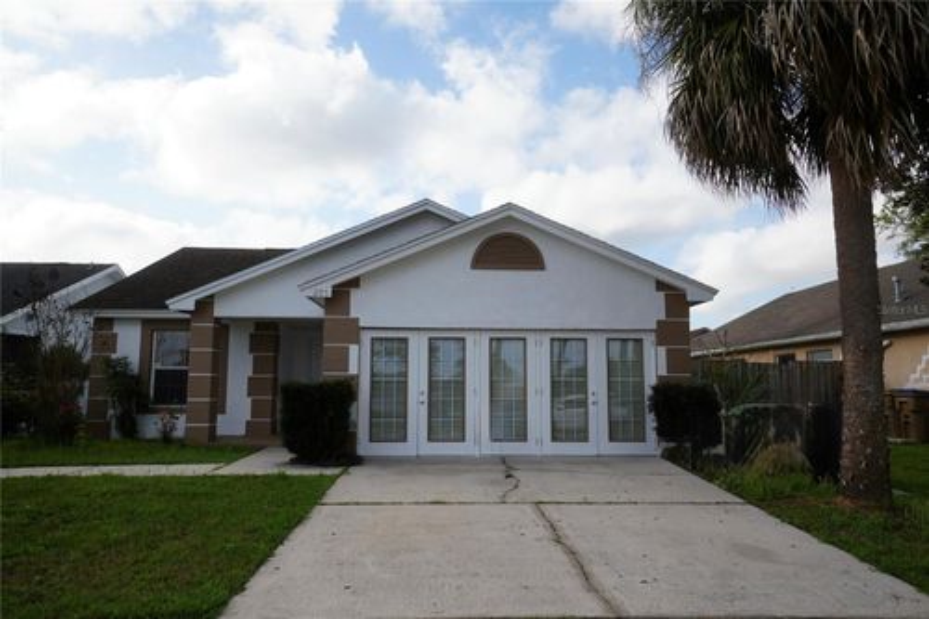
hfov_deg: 67.4
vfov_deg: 47.9
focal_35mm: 27
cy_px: 310
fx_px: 696
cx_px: 464
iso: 100
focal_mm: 18
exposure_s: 1/500
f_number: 5
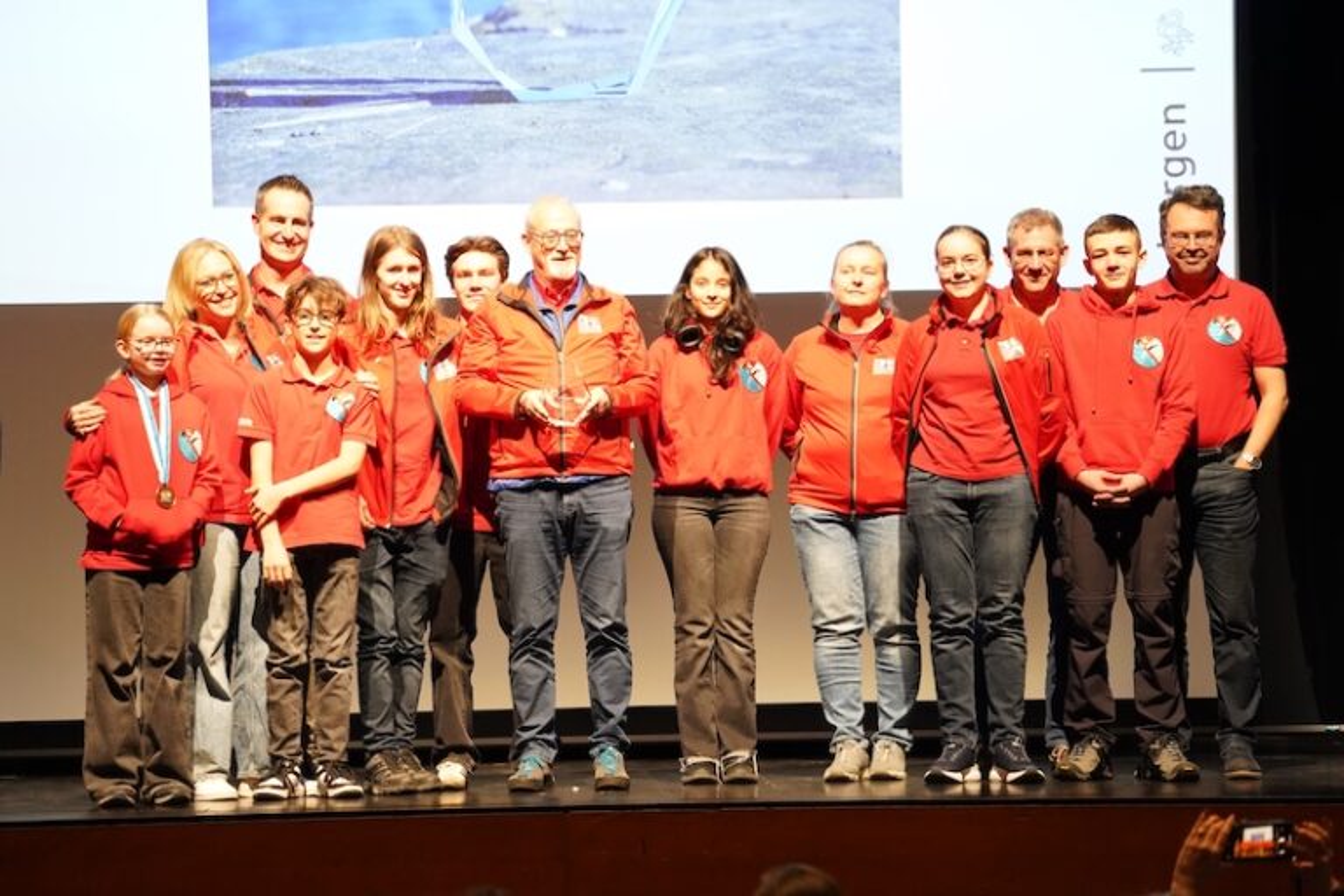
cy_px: 448
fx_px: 5226
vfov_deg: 9.8
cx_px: 672
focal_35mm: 140
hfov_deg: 14.7
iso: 10000
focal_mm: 140
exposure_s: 1/160
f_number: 5
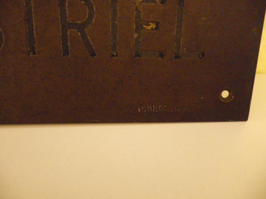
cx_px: 133
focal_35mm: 28
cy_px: 100
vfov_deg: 49.7
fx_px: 215
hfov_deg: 63.4
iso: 800
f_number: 2.6
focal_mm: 4.9
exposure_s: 1/4
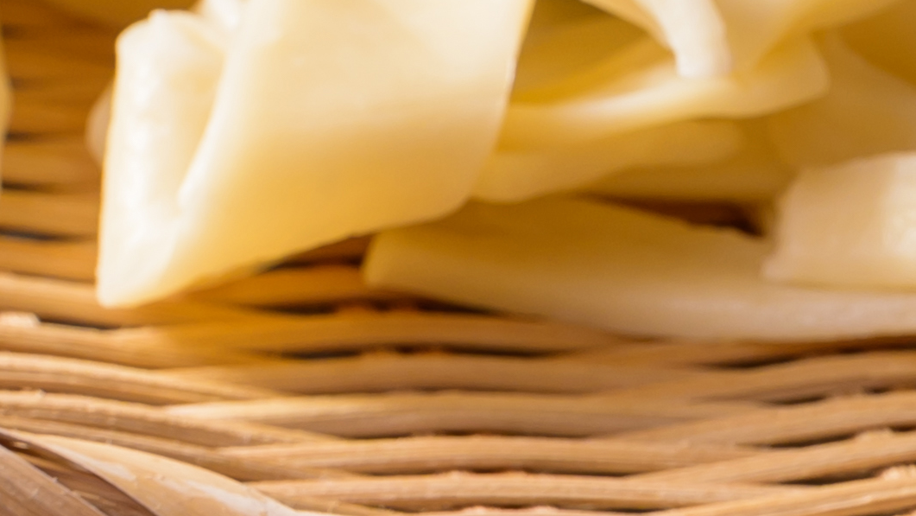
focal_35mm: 627
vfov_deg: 1.9
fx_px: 15230
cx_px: -761
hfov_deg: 3.4
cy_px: -37
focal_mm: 105
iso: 100
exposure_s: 1/80
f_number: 9
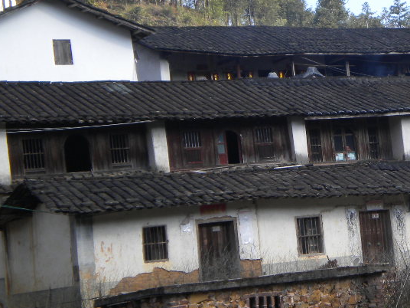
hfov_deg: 15.0
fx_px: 1540
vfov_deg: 11.4
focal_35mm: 130
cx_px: 387
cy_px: 136
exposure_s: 1/241
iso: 80
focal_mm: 12.3
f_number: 4.6
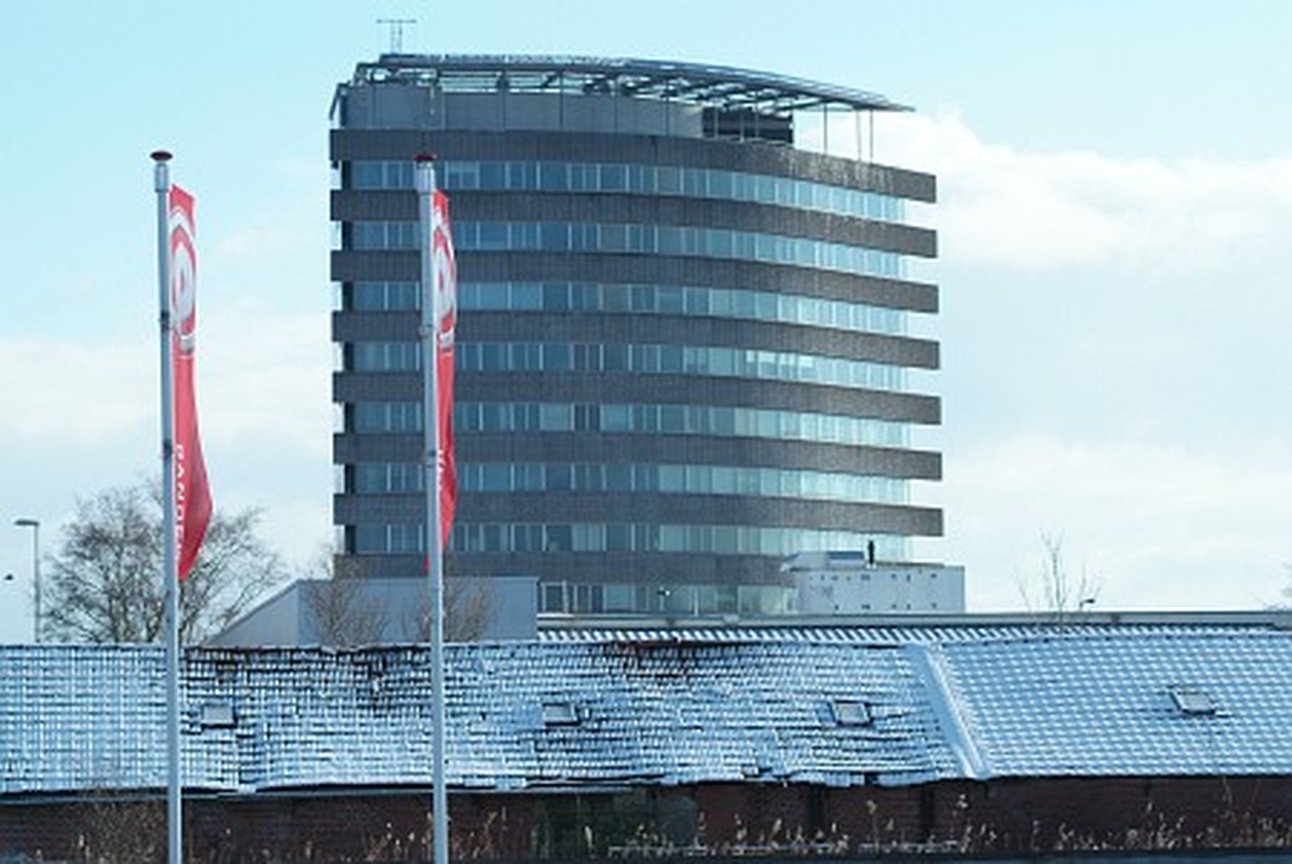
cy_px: 432
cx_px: 646
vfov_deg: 13.1
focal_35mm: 105
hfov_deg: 19.4
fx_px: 3772
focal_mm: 70
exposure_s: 1/1000
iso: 400
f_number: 6.7
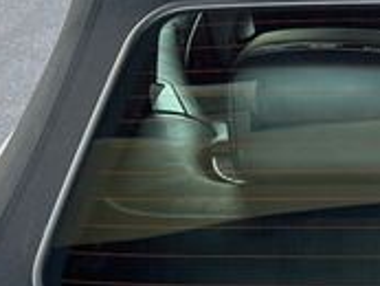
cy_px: 97
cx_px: 571
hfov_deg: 18.2
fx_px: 1055
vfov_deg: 15.4
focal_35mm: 96
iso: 50
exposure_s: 1/163
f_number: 1.5
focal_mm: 5.7
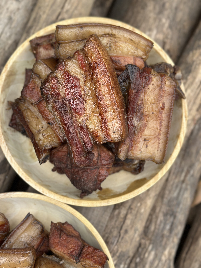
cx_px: 100
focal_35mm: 48
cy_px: 134
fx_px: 372
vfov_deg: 39.7
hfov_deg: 30.3
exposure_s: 1/1475
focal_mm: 6.86
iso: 80
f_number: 1.78
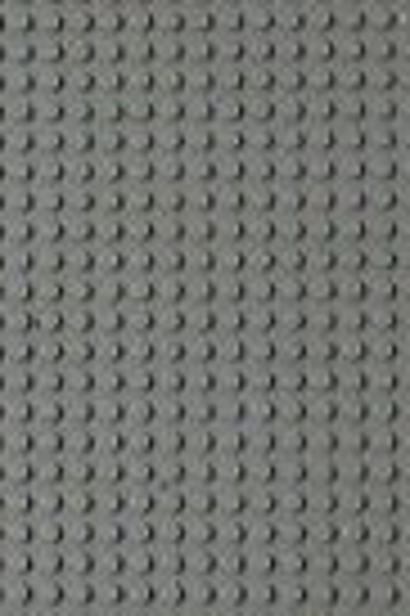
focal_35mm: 199
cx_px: 158
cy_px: 180
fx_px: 3408
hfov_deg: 6.9
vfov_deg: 10.3
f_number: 3.9
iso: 100
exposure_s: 1/20
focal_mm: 7.3
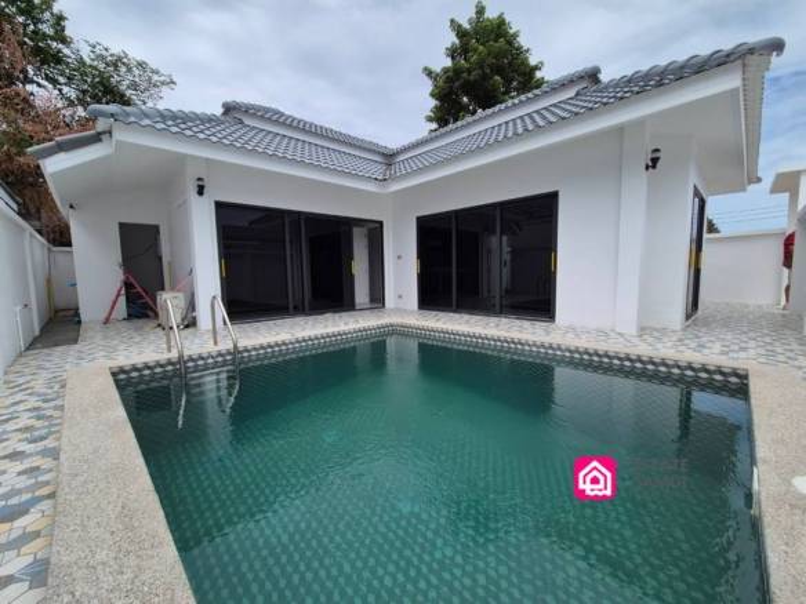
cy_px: 302
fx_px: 303
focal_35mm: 13
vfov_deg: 89.9
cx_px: 403
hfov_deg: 106.2
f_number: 2.2
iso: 50
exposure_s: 1/3104
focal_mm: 2.2
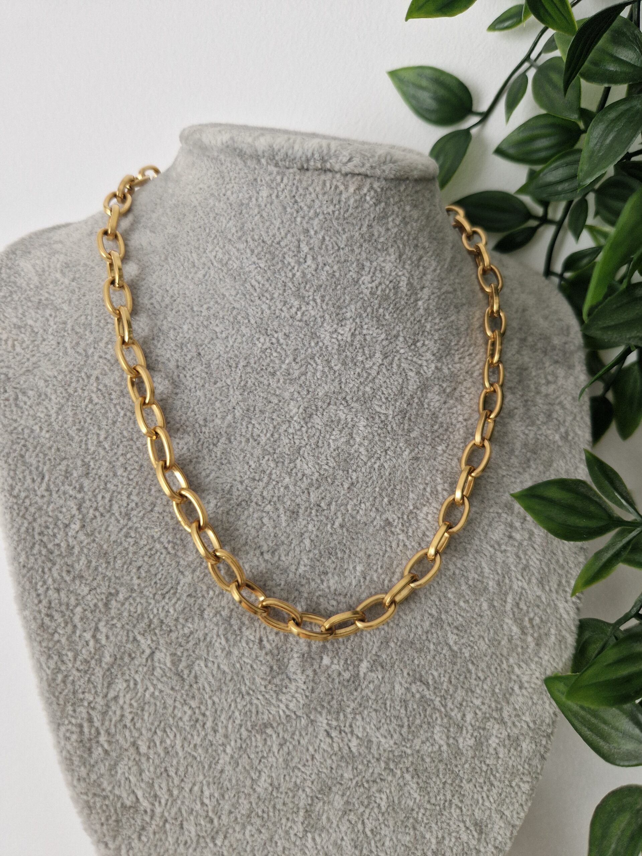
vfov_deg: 73.9
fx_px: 569
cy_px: 428
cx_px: 321
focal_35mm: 23
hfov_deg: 58.9
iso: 50
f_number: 1.8
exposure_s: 1/201
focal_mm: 5.4
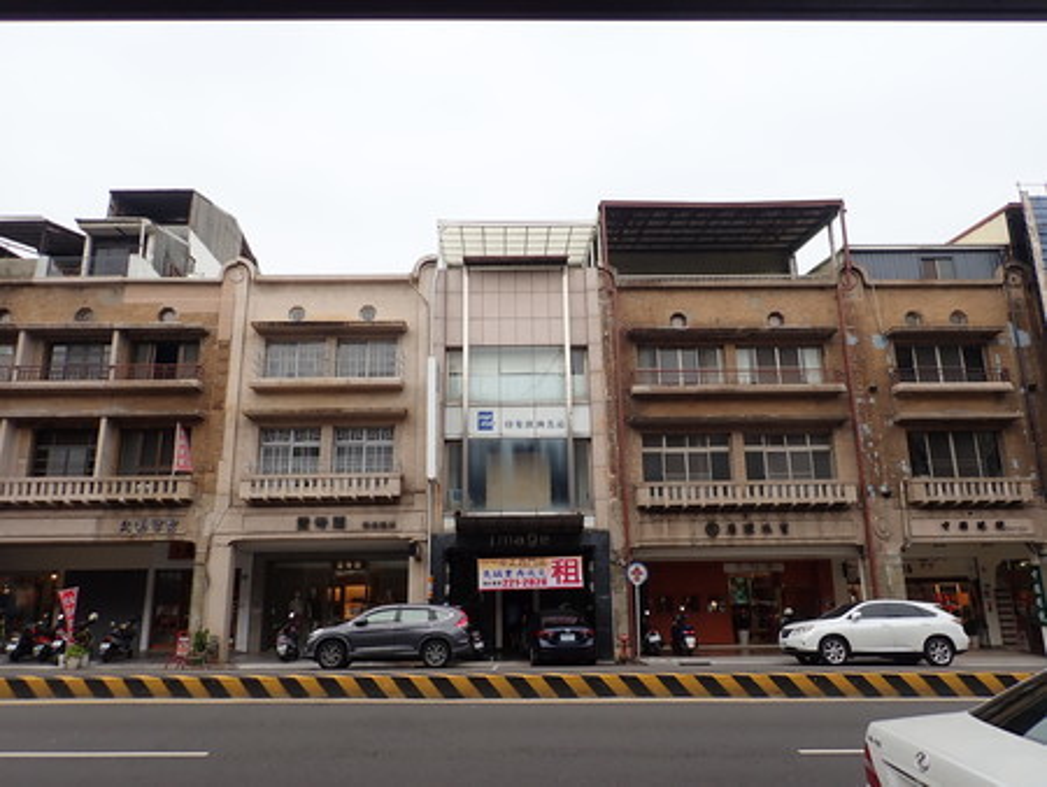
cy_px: 394
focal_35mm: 25
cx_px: 524
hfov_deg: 69.4
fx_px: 757
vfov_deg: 54.9
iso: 100
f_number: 2.8
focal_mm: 4.5
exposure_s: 1/250
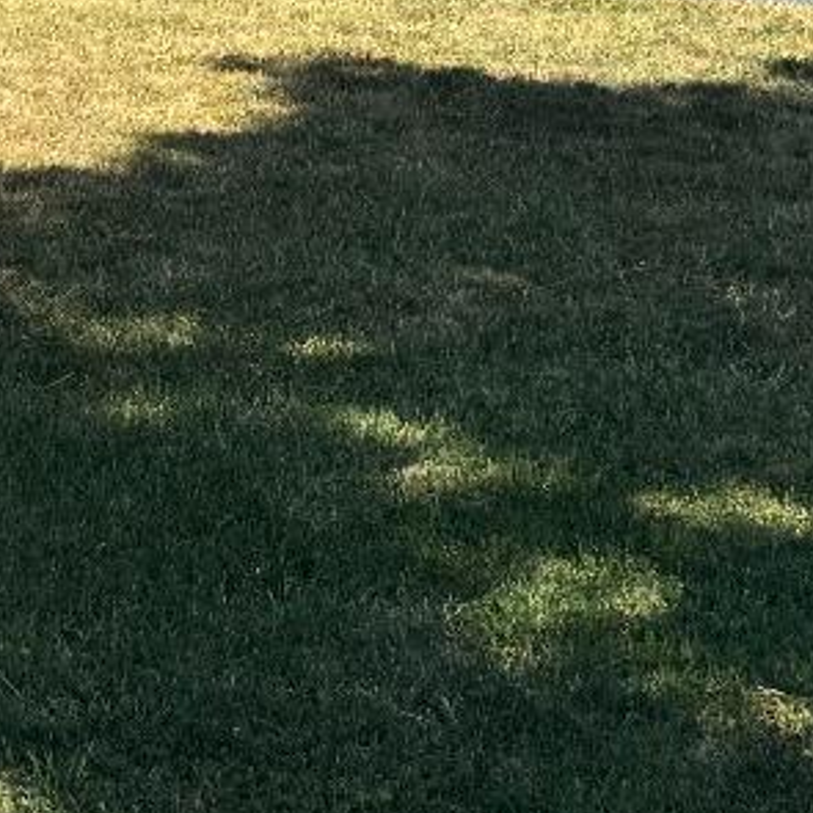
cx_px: 39
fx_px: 2870
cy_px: -329
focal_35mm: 108
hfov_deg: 15.9
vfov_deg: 15.2
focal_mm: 6.76
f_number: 1.78
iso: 80
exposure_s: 1/2331
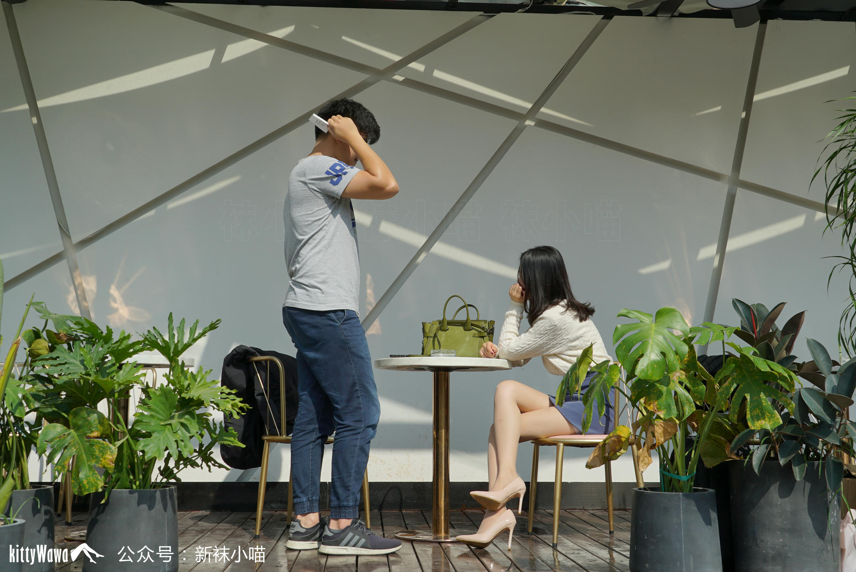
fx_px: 952
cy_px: 286
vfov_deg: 33.4
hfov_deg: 48.4
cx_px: 428
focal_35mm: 40
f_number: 16
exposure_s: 1/125
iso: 100
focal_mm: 40
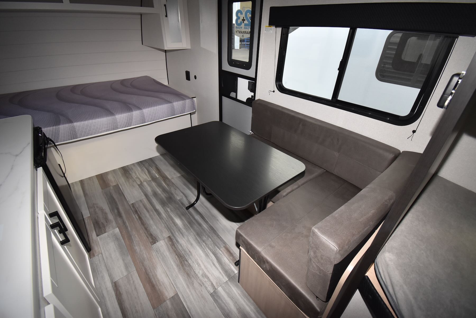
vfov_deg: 77.5
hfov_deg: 100.3
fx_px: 199
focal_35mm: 15
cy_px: 159
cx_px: 238
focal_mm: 10
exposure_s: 1/100
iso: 800
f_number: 5
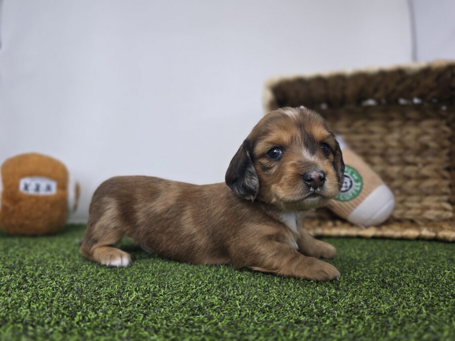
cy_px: 173
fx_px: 342
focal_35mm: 26
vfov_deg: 53.0
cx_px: 219
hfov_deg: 67.3
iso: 25
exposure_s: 1/120
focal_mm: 6.3
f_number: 1.7
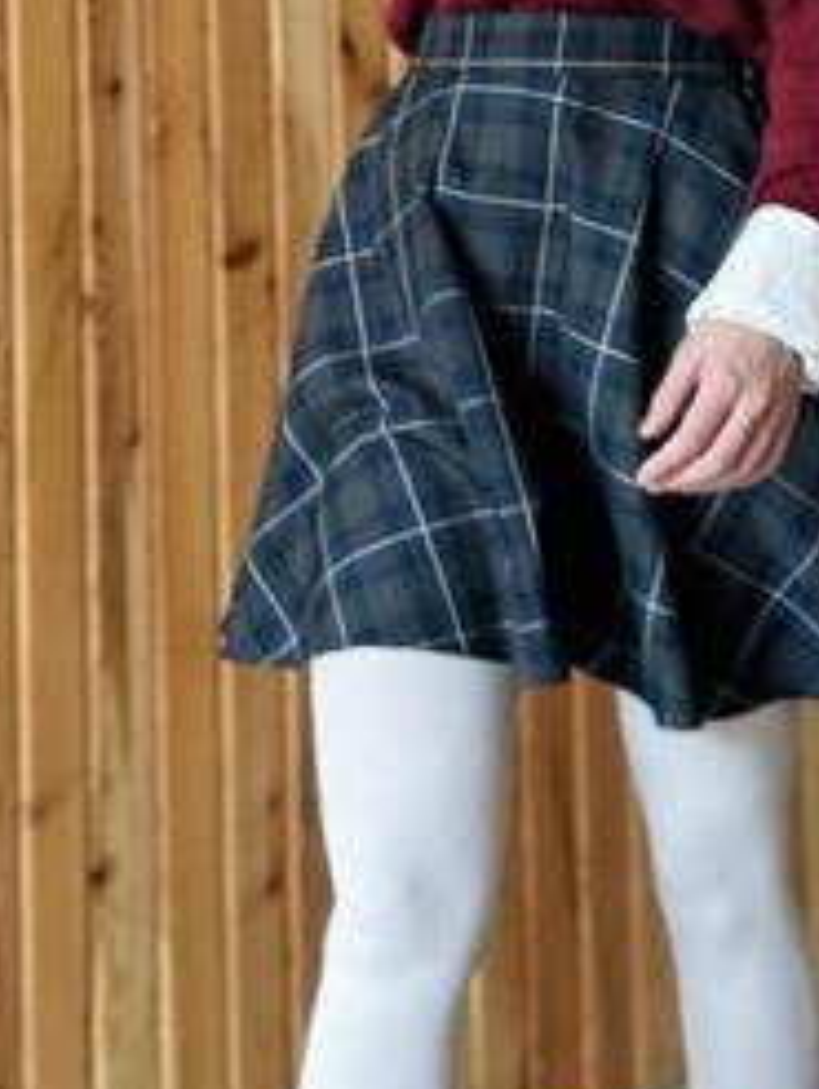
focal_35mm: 104
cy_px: 33
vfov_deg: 18.4
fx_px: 3275
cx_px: 434
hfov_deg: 14.3
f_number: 1.78
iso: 200
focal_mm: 6.76
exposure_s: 1/60
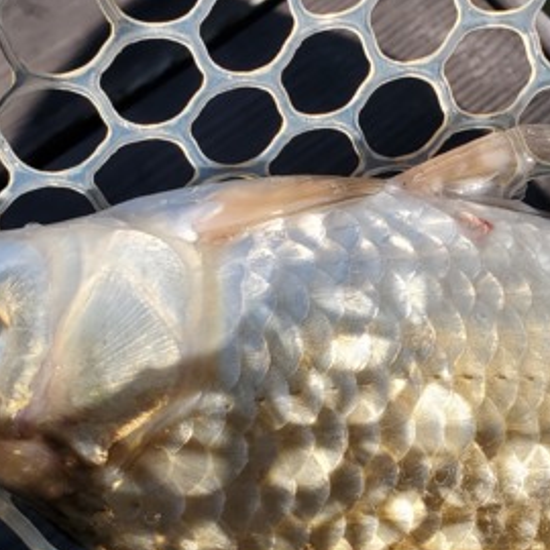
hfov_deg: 24.6
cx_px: 493
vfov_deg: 25.3
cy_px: 210
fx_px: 1222
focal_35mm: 68
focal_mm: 4.3
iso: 50
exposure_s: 1/986
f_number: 2.4
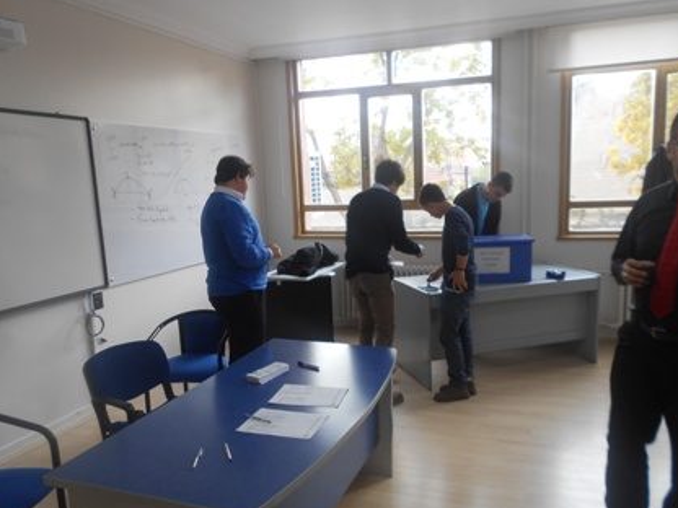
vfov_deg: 49.7
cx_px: 363
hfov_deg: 63.4
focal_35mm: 28
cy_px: 272
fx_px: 548
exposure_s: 1/30
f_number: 3.2
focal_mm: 4.6
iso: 80
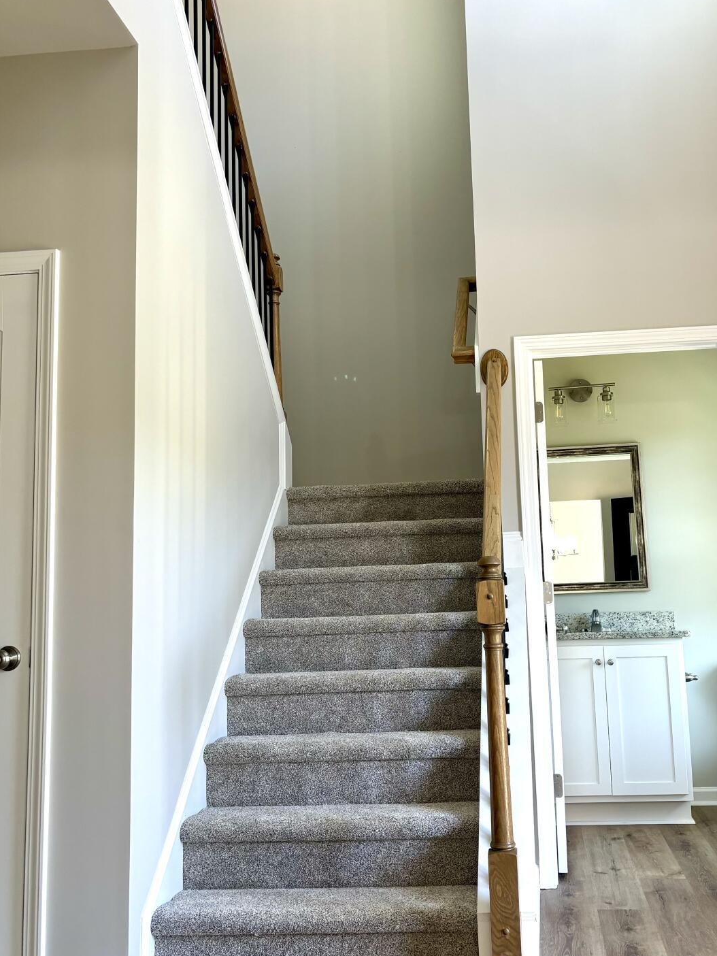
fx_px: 1022
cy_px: 470
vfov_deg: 50.1
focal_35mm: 37
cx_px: 454
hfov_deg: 38.4
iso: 100
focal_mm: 5.96
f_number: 1.6
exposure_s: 1/120
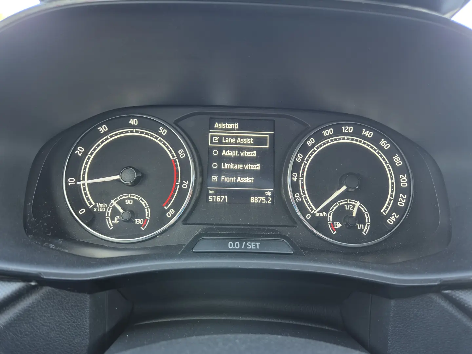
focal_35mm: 23
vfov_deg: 58.9
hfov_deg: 73.9
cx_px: 236
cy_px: 177
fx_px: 314
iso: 160
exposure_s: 1/50
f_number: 1.8
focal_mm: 5.4
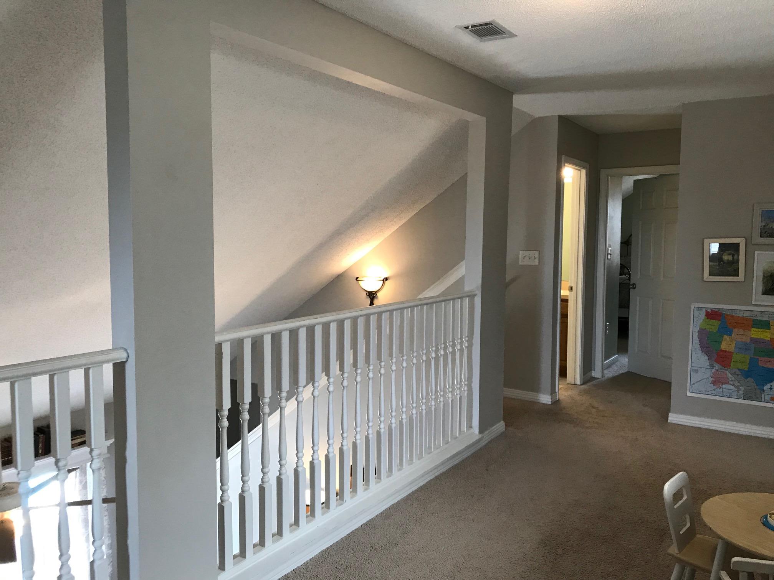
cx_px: 387
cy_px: 290
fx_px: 626
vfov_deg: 49.7
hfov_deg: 63.4
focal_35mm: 28
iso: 32
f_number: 1.8
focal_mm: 3.99
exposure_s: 1/30
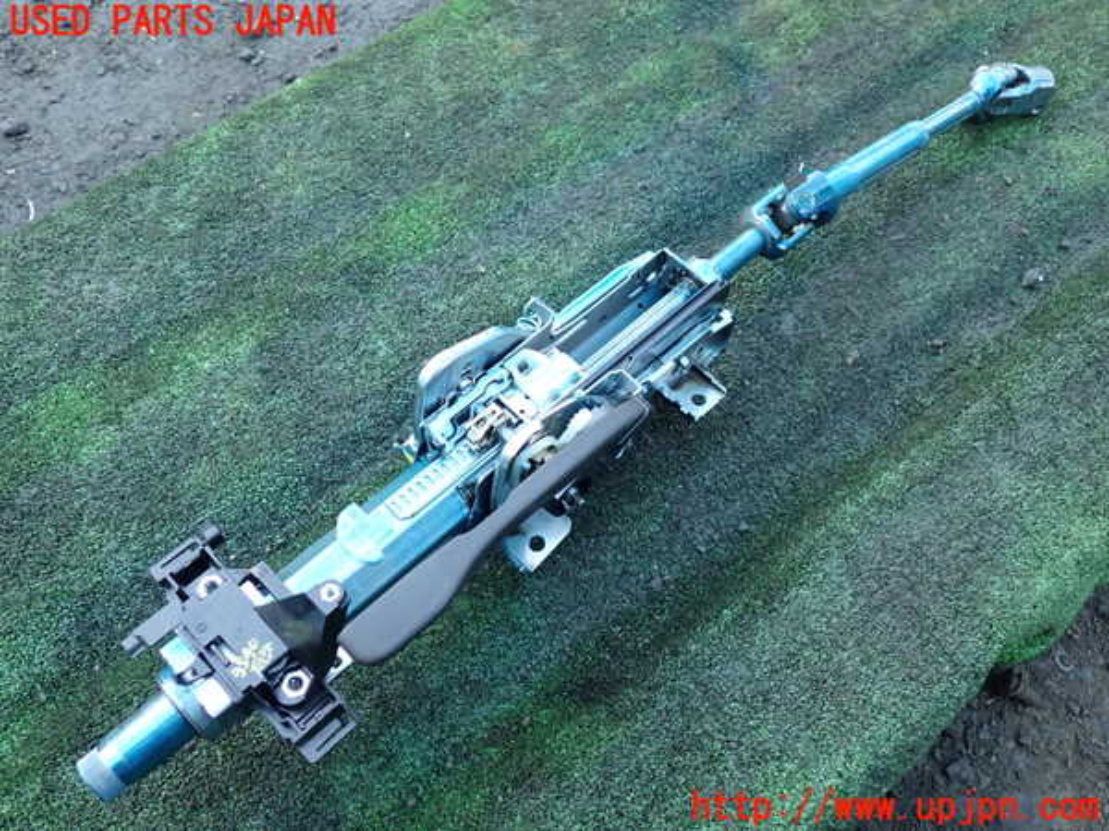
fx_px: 961
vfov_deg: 46.8
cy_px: 416
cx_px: 554
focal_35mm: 30
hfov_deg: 60.0
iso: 250
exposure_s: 1/30
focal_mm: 5.4
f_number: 2.3
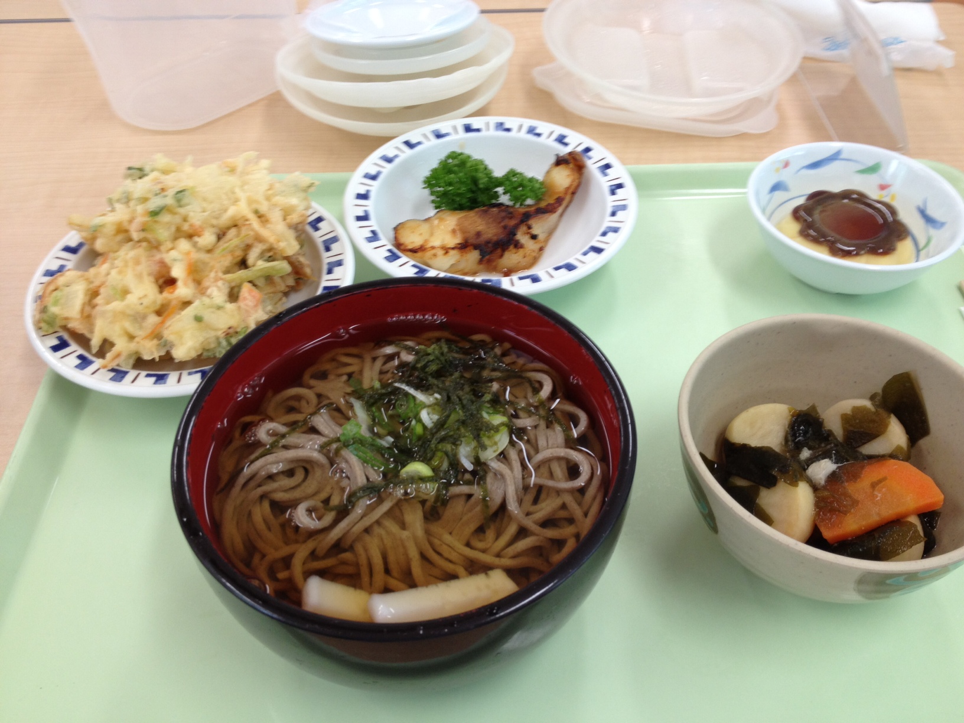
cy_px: 362
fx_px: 975
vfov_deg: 40.7
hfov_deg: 52.6
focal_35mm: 35
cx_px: 482
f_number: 2.4
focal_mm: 4.28
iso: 64
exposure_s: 1/40
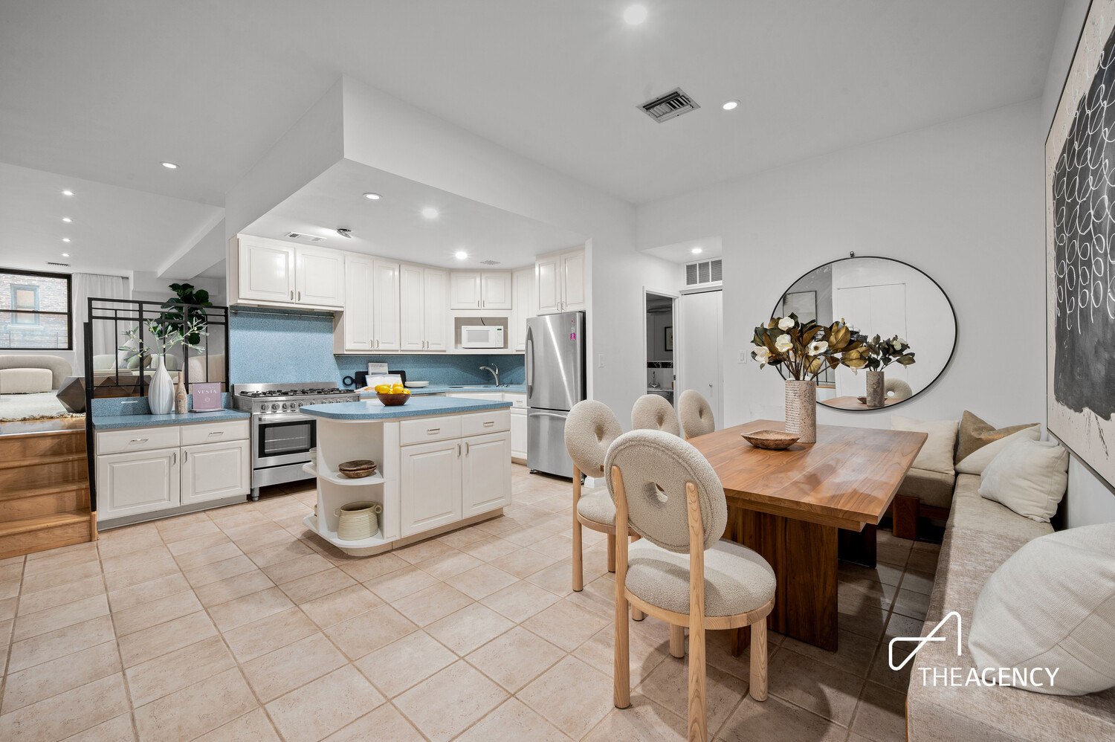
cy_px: 371
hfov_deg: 104.3
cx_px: 558
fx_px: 433
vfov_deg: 81.1
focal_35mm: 14
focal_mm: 14
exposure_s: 1.3
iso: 400
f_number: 11
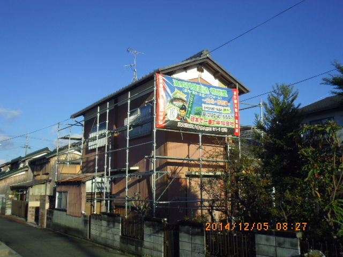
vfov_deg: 39.7
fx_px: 357
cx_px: 172
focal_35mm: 36
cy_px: 128
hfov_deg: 51.4
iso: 64
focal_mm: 6.4
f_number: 4.5
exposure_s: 1/640
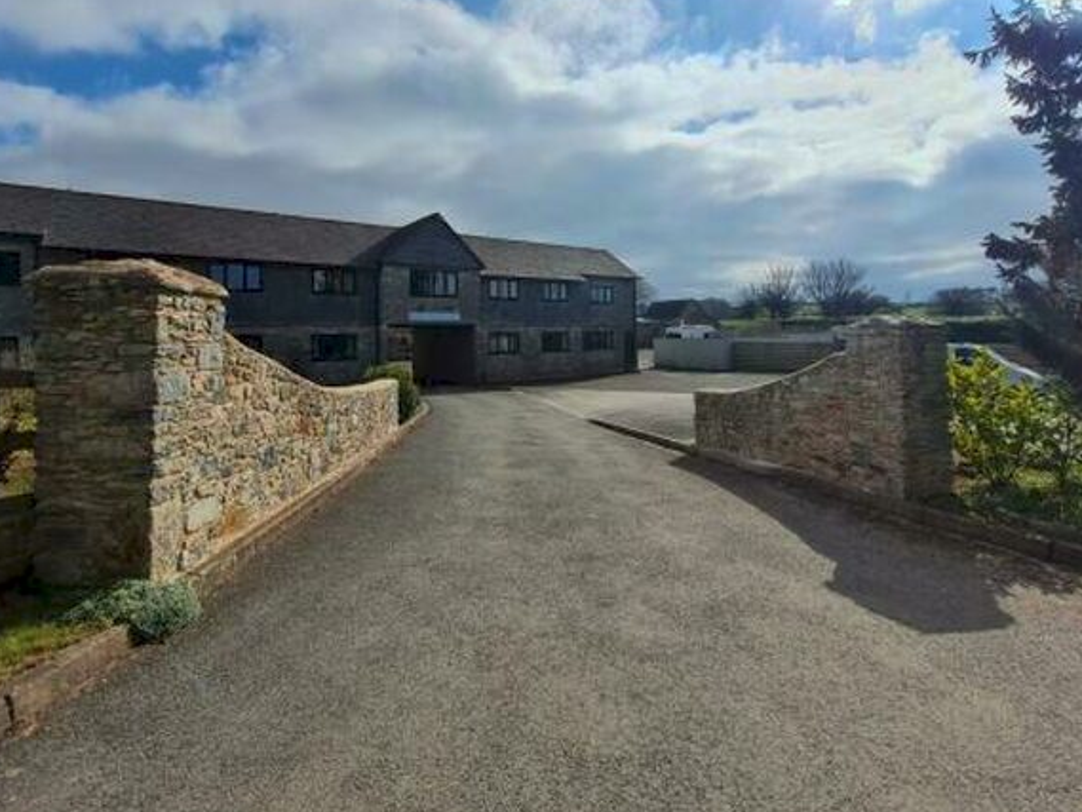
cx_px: 534
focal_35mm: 16
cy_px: 326
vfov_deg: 77.3
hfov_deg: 94.5
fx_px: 500
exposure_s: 1/4384
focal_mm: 1.74
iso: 50
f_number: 2.2
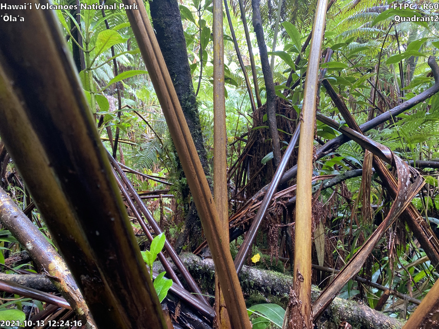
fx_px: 330
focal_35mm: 26
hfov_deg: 67.3
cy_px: 164
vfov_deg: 53.1
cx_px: 220
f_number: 1.8
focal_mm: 4.25
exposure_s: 1/60
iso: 160
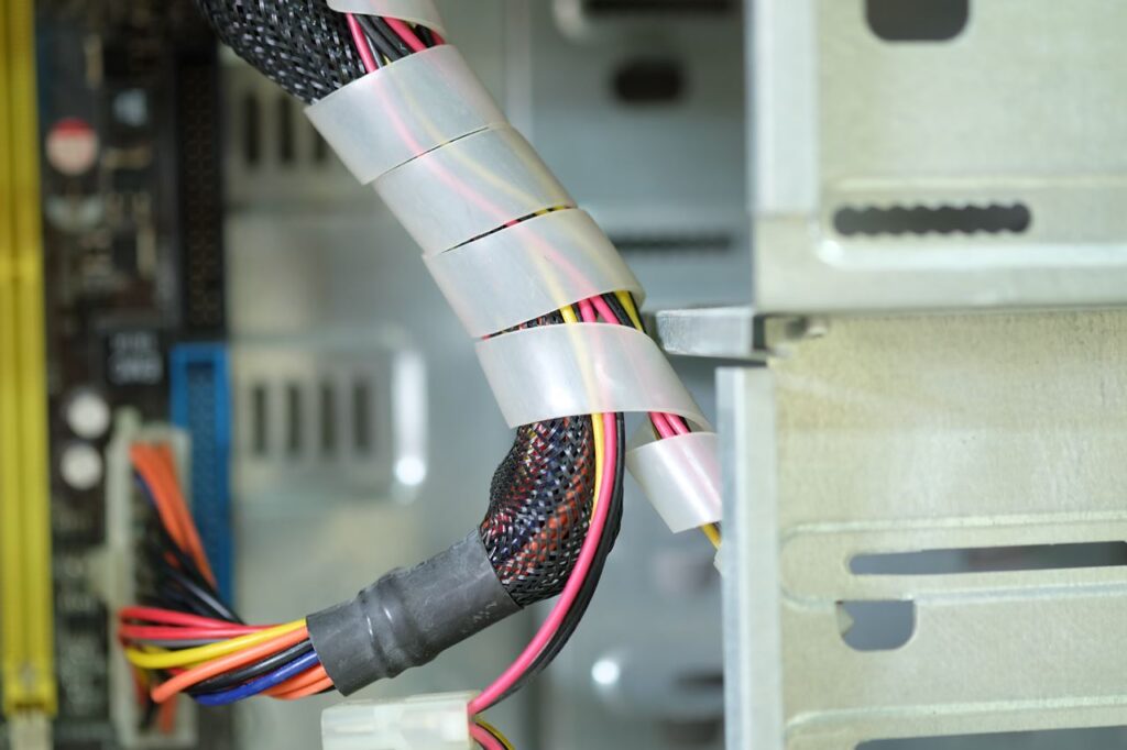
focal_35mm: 90
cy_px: 375
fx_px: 2816
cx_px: 564
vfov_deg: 15.2
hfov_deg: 22.6
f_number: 2.4
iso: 320
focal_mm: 60
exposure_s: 1/8
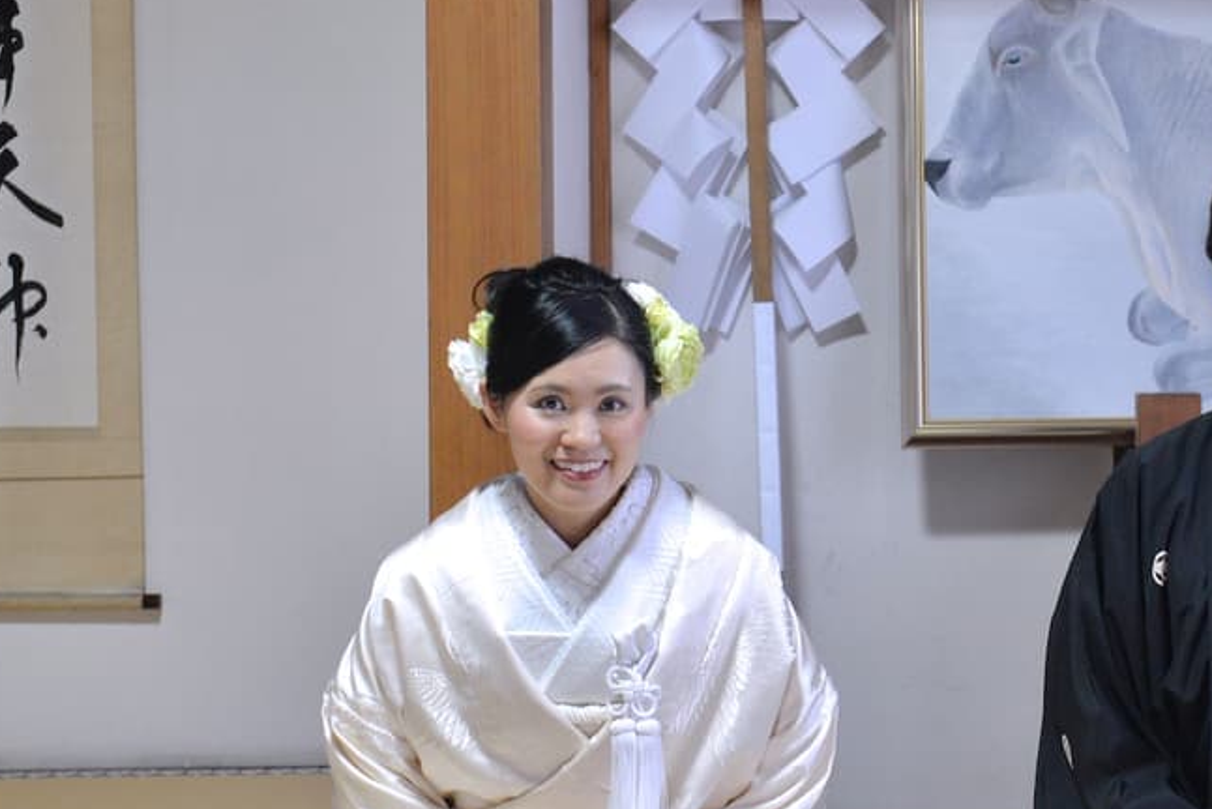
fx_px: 2998
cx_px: 901
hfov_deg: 22.7
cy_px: 317
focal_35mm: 89
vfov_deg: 15.4
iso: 2000
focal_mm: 40
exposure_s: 1/80
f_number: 4
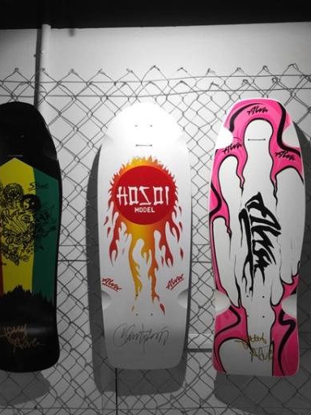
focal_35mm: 34
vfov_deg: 54.0
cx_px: 141
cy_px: 211
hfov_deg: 41.8
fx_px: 407
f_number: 2.2
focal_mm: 4.15
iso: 40
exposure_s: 1/33
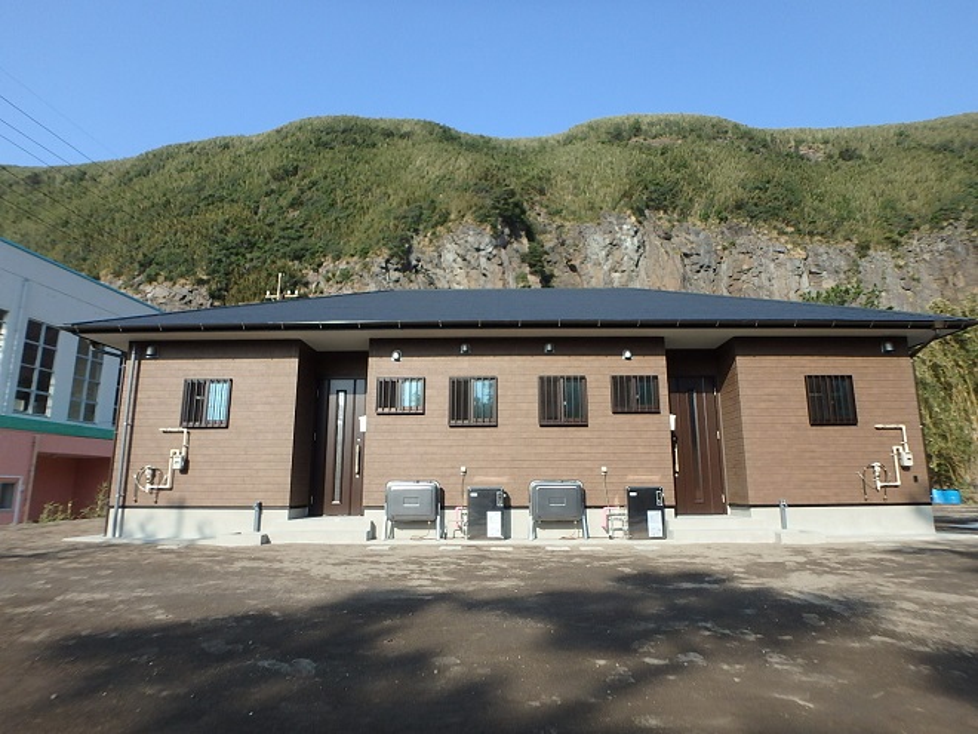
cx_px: 489
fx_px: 593
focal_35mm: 21
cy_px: 367
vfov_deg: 63.4
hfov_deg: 79.0
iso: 125
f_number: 3.5
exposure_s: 1/800
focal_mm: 3.7
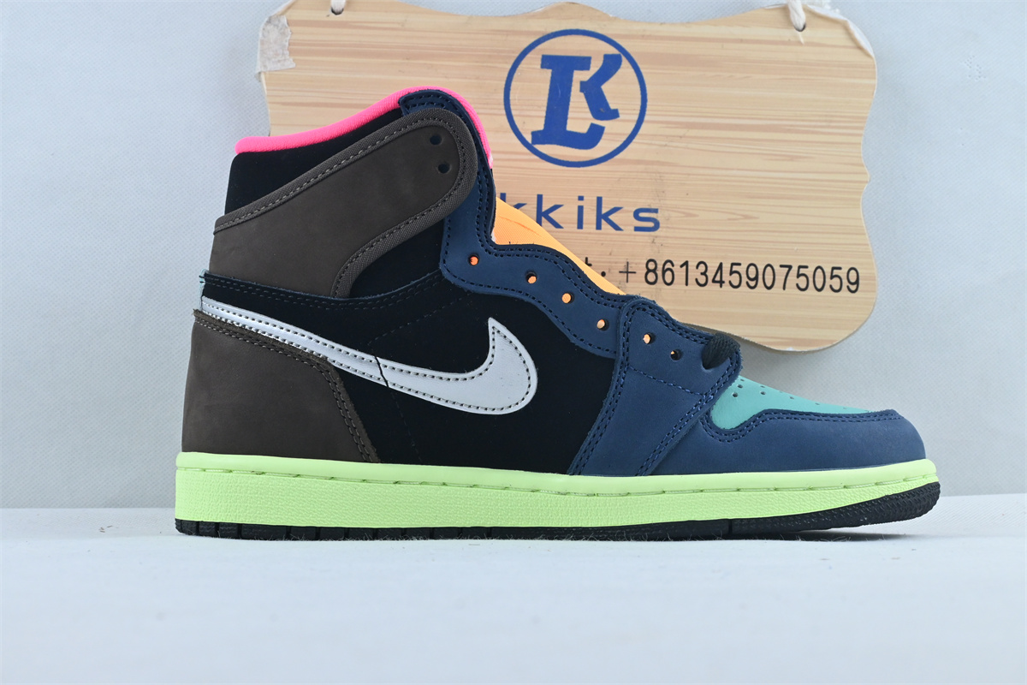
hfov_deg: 40.5
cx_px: 514
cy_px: 342
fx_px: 1391
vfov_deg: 27.7
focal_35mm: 49
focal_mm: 32.5
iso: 1000
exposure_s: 1/125
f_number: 10
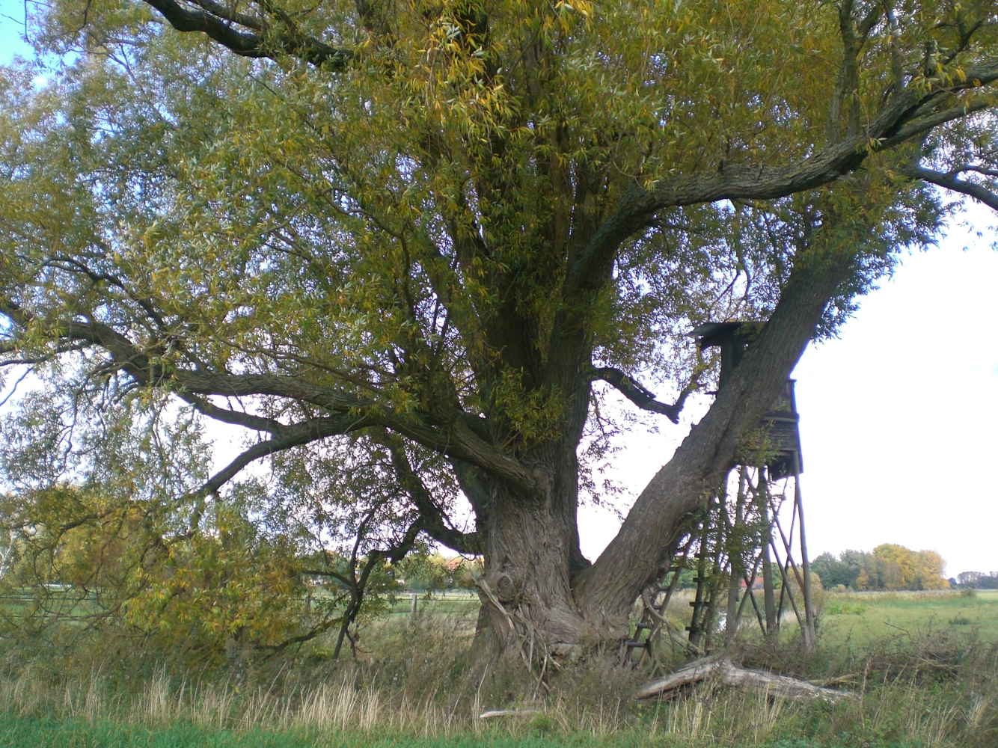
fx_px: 1095
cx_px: 499
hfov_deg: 49.0
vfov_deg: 37.7
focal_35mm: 38
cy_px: 374
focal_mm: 6.3
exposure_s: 1/125
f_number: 3.1
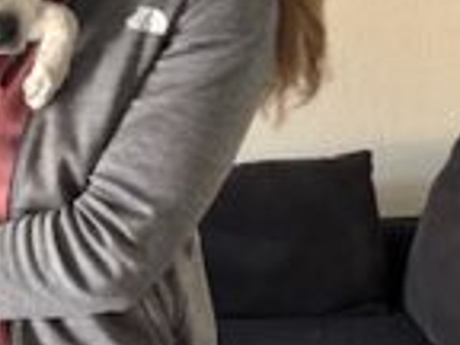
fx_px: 957
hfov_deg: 26.3
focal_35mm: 72
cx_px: 61
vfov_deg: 20.4
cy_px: 153
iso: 250
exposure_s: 1/60
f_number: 1.5
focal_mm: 5.7
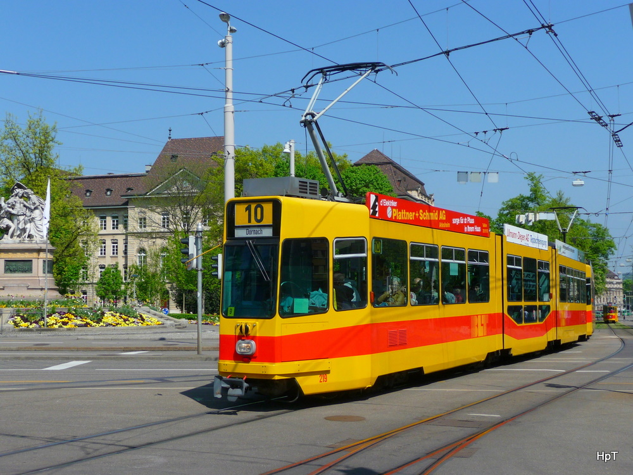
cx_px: 316
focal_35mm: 48
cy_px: 238
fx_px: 878
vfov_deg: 30.3
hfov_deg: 39.7
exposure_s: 1/1000
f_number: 4.2
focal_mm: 8
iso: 100
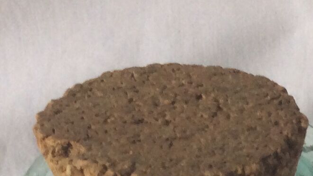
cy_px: 443
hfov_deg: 15.2
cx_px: 372
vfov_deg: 8.1
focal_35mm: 137
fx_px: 1137
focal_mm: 3.3
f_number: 2.4
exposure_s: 1/50
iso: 50
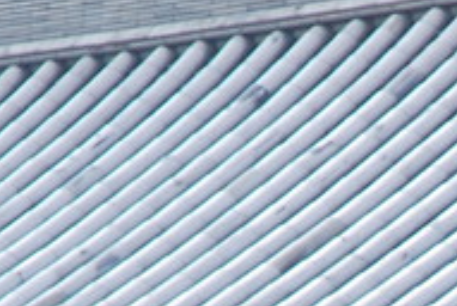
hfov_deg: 4.0
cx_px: 864
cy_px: 777
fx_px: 6548
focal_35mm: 515
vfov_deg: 2.7
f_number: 7.1
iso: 400
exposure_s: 1/320
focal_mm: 62
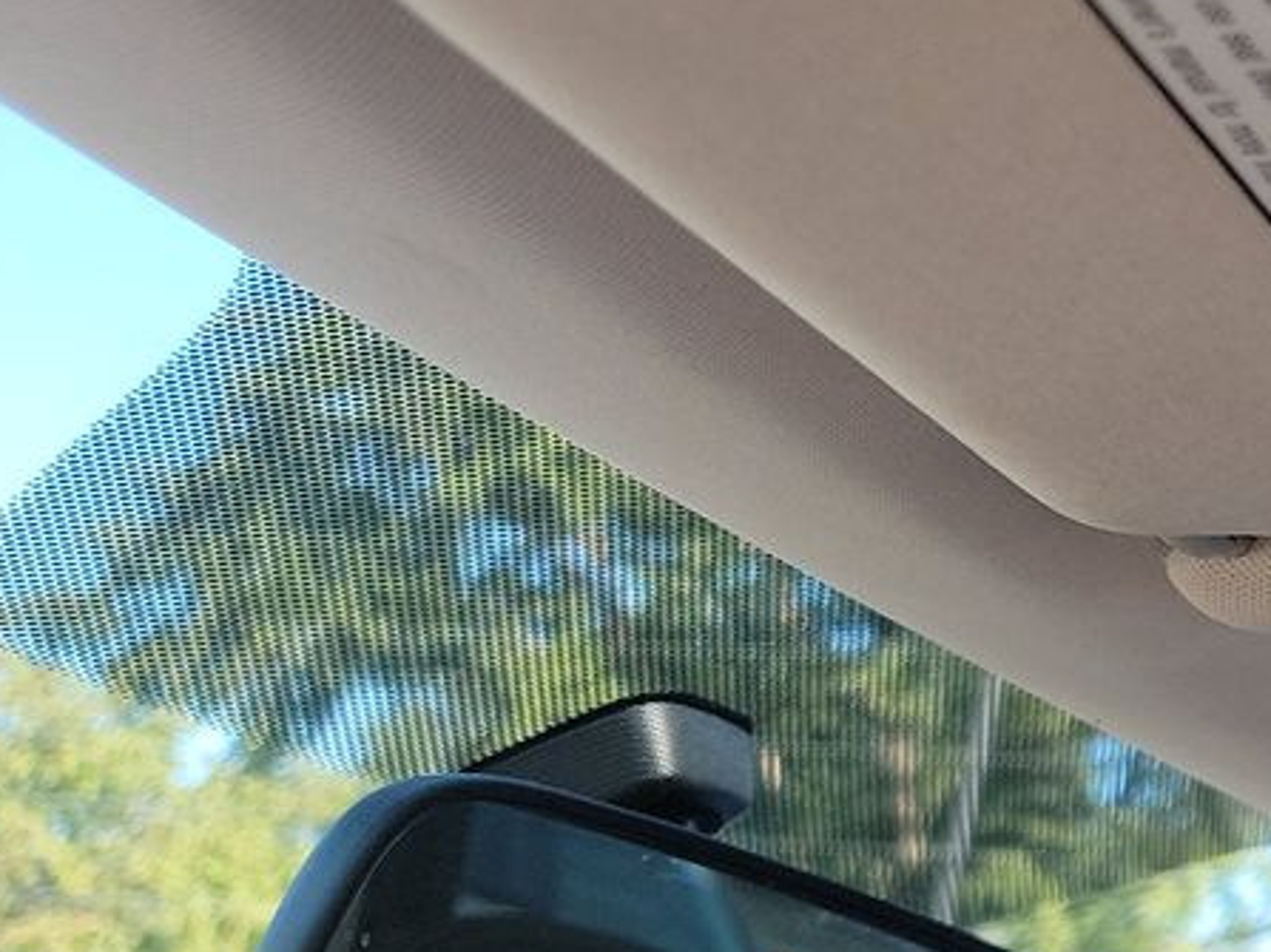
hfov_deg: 18.2
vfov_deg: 17.1
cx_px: 2258
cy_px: 557
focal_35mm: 86
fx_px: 3157
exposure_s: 1/121
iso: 50
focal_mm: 6.7
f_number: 1.8
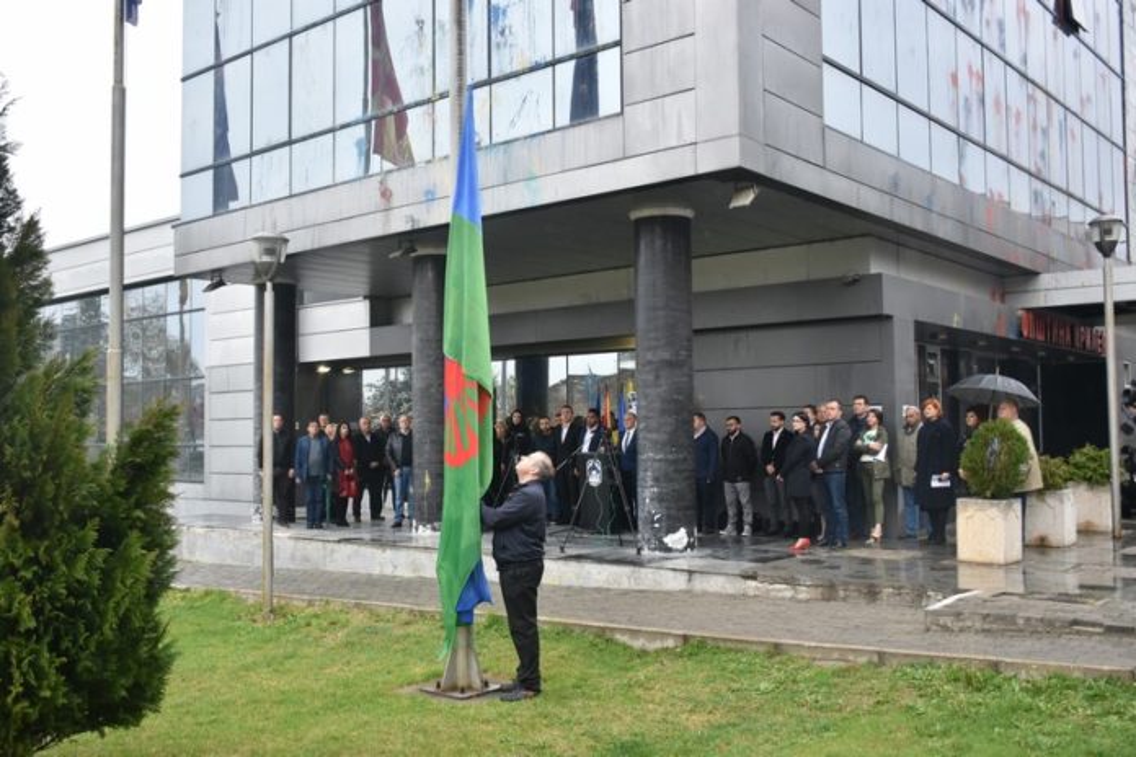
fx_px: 1089
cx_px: 568
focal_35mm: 34
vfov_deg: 38.4
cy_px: 378
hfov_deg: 55.1
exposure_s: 1/400
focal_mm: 23
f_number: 3.8
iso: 640
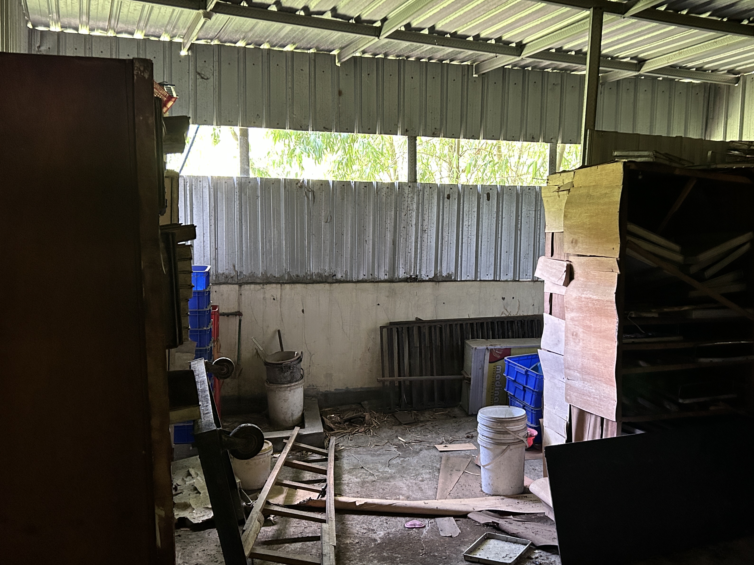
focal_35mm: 33
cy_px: 267
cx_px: 429
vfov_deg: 42.9
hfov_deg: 55.2
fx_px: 719
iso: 500
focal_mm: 5.7
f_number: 1.5
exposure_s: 1/60
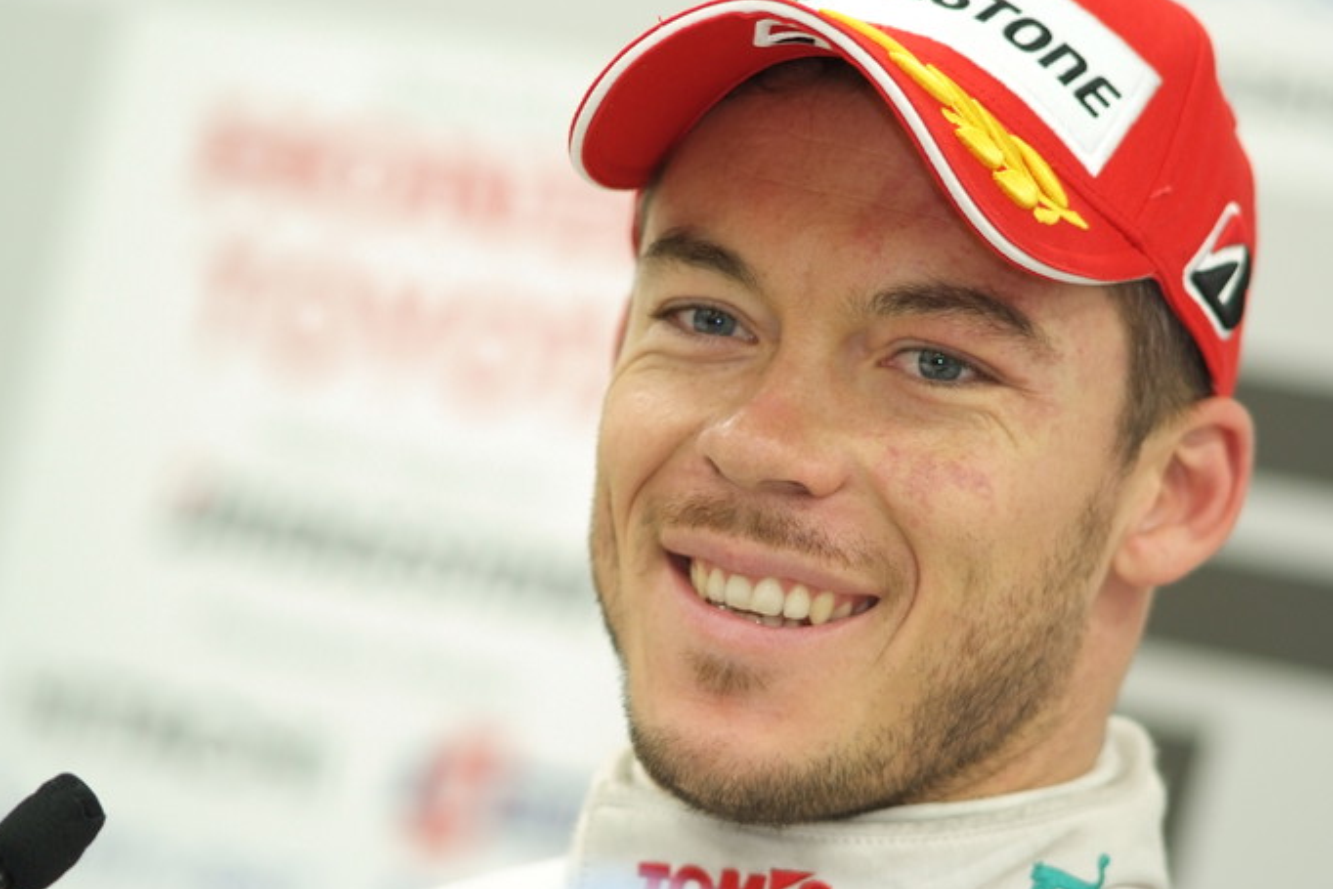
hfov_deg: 7.2
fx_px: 10554
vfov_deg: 4.8
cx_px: 663
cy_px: 445
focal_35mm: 285
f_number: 2.8
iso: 800
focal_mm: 180
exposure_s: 1/125
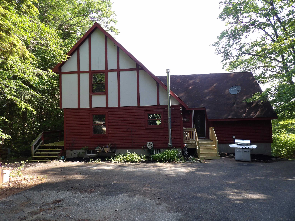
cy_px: 110
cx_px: 148
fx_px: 205
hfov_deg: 71.6
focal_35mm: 24
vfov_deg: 56.8
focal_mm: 4.3
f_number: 3.2
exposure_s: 1/172
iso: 100
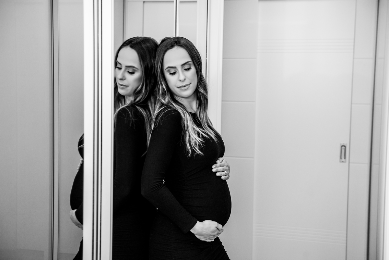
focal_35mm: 52
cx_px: 194
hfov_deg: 38.2
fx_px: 562
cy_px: 130
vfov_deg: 26.0
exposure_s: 1/160
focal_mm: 52
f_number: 4
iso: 640
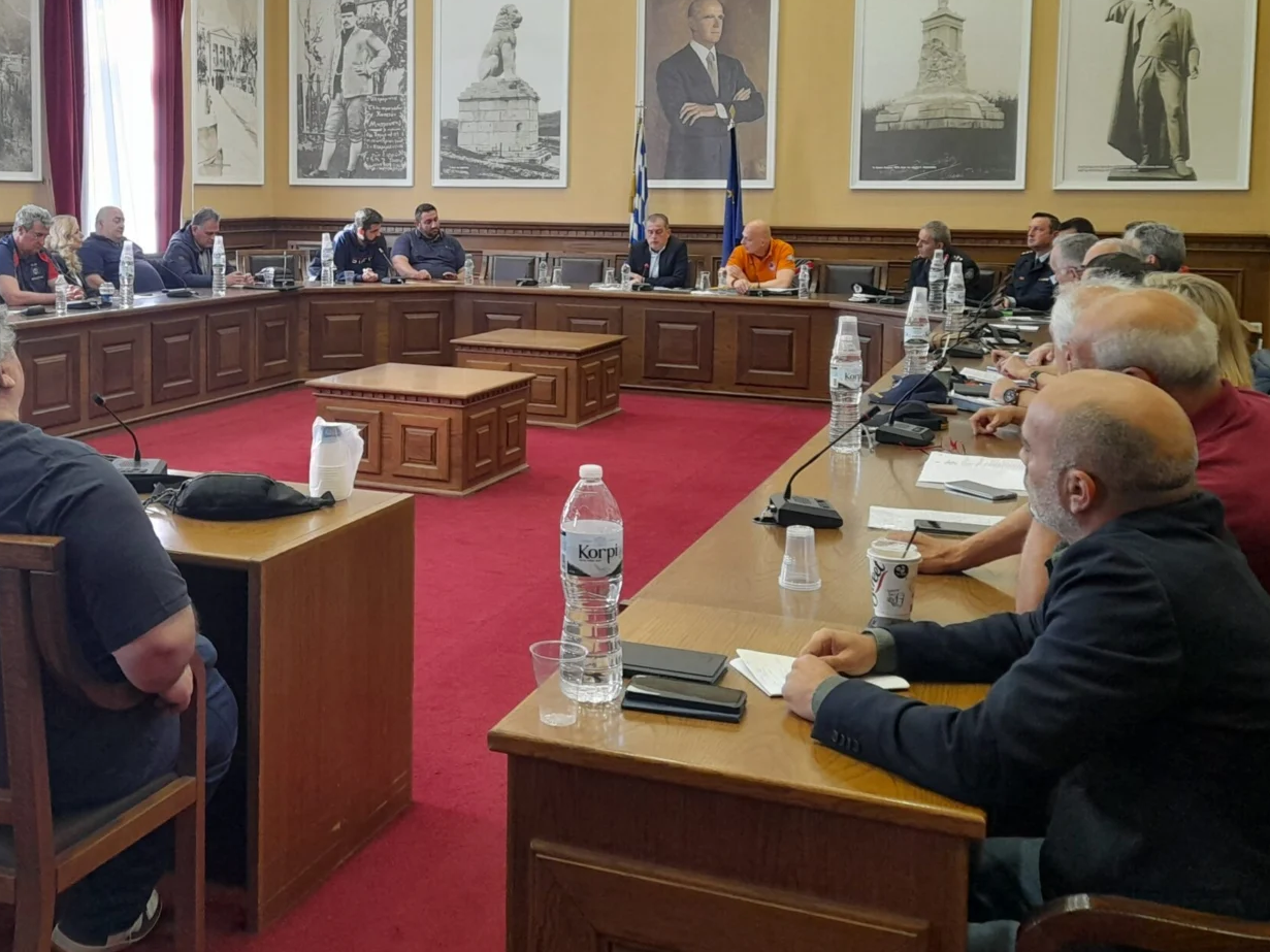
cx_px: 443
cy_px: 284
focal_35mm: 39
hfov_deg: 47.2
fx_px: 1431
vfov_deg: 36.3
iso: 125
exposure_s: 1/50
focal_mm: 4.6
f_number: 2
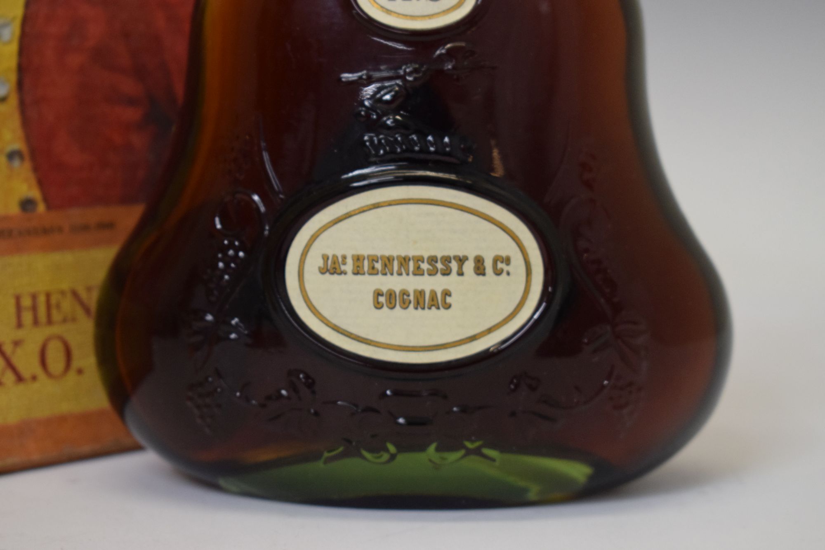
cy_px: 275
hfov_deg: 24.6
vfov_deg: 16.6
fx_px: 1890
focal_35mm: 82
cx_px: 412
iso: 1600
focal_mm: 55
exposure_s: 1/125
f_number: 5.6
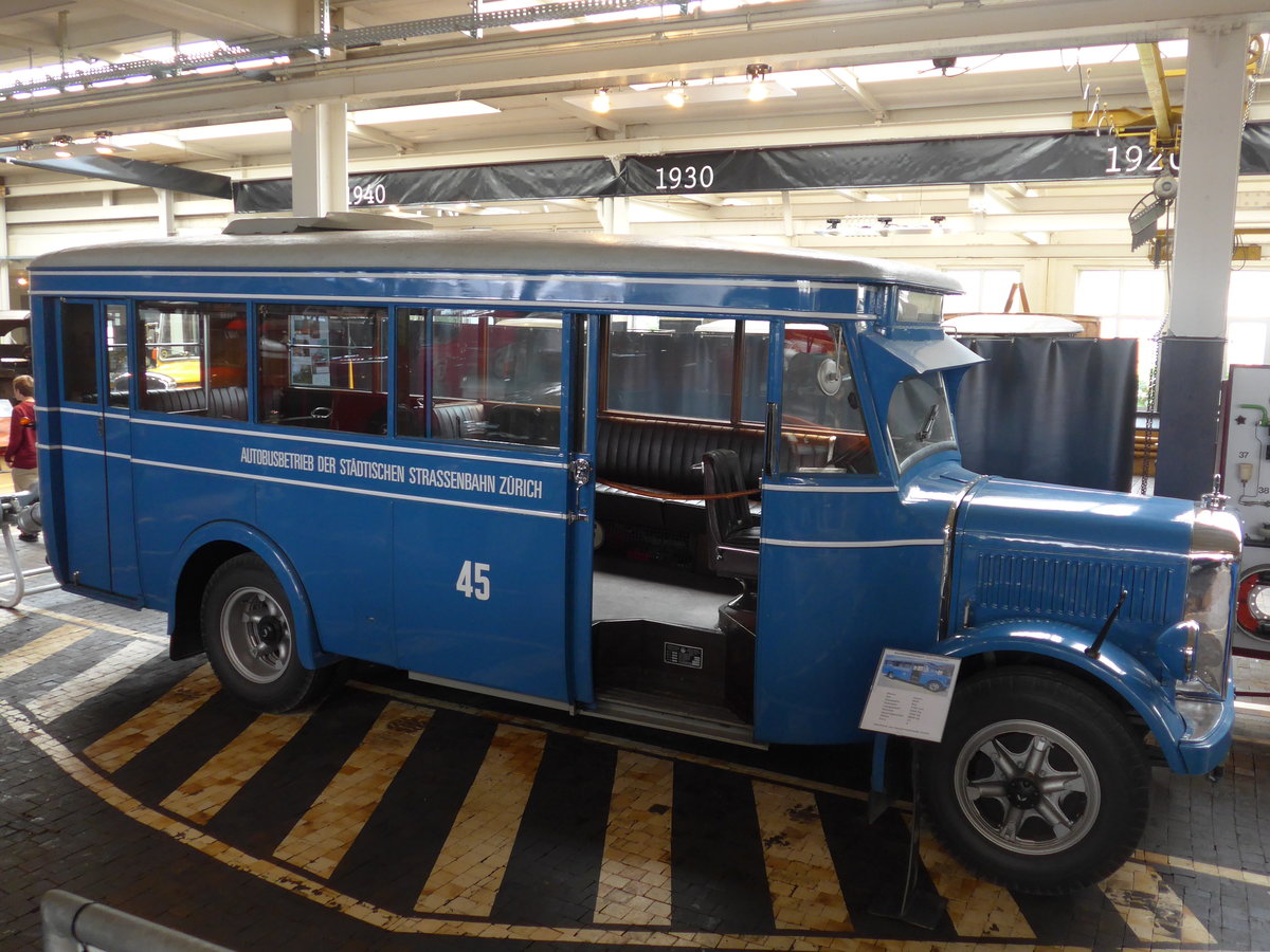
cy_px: 476
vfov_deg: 48.2
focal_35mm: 29
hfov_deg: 61.7
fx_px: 1064
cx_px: 635
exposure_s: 1/60
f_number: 2
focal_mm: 6
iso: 320
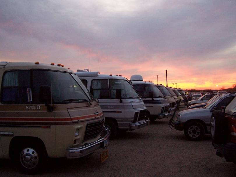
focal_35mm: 38
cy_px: 88
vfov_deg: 37.7
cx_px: 118
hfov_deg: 49.0
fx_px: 259
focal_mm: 6.3
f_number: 2.8
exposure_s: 1/8
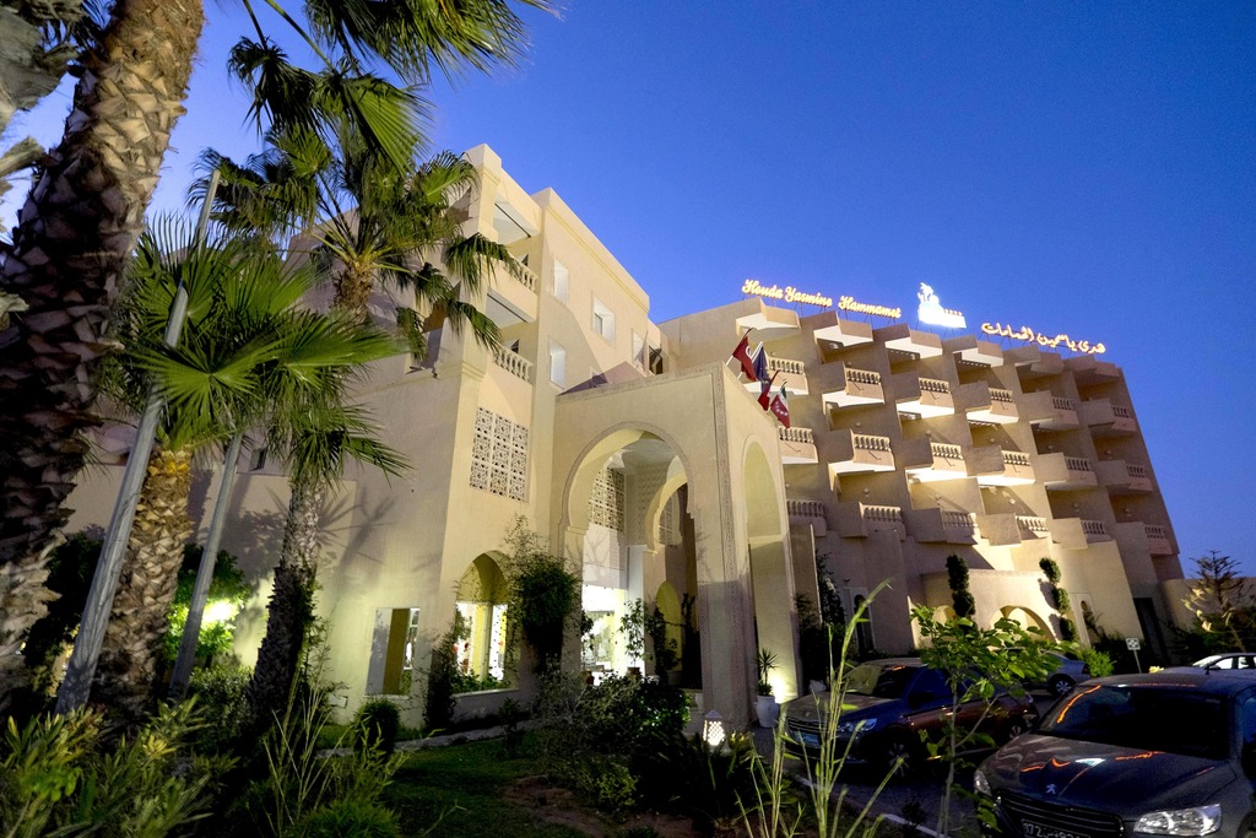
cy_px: 419
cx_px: 628
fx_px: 558
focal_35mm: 16
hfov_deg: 96.7
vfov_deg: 73.8
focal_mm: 10.5
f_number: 4
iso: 1600
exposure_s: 1/7
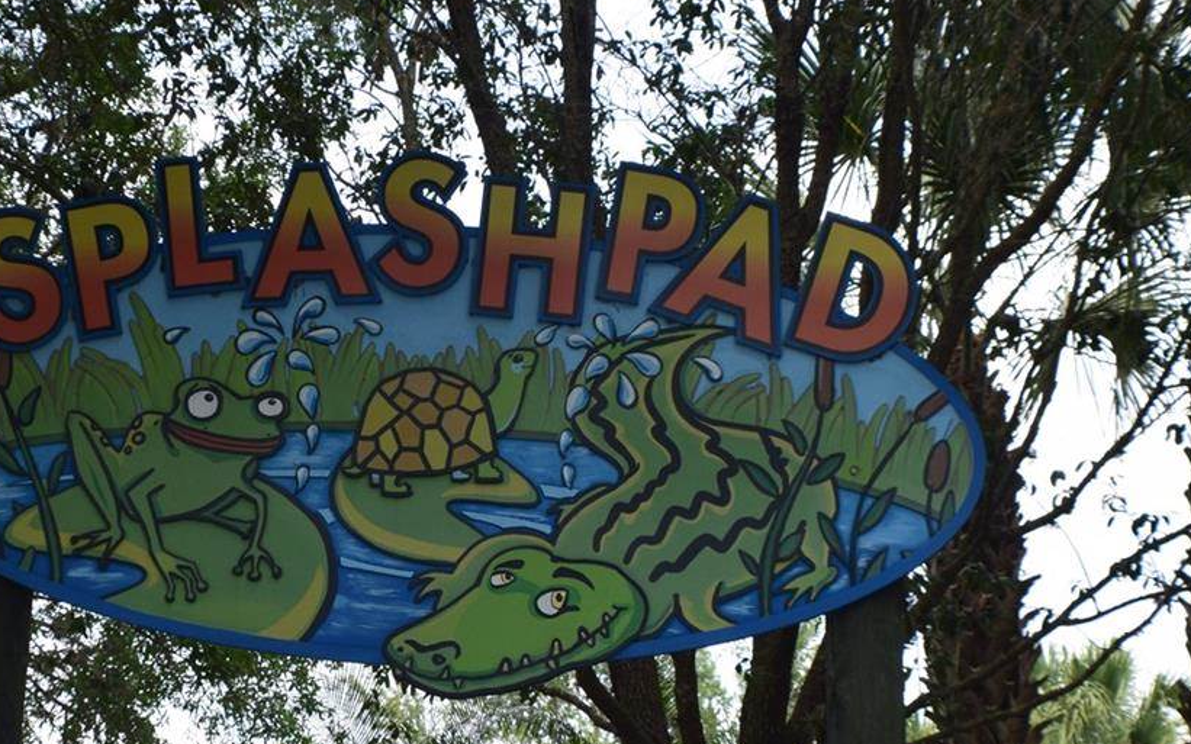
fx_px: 4641
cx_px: 421
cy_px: 425
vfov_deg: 9.2
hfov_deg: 14.6
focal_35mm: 143
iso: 400
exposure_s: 1/200
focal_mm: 48
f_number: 10
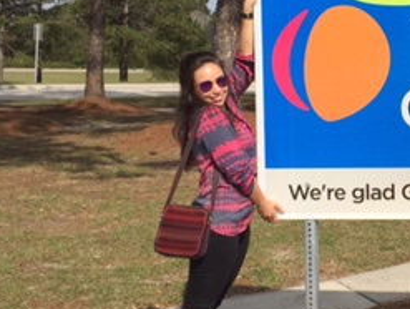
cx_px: 500
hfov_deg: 23.6
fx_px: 890
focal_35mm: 75
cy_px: 66
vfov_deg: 19.5
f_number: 2.2
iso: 32
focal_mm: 4.15
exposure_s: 1/3049
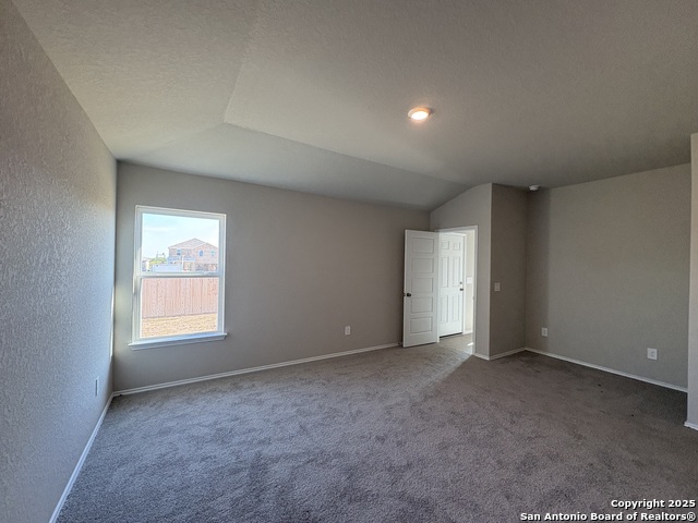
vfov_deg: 85.7
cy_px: 262
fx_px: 282
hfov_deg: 102.1
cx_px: 349
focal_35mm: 14
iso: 320
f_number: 2.2
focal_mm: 2.22
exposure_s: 1/120
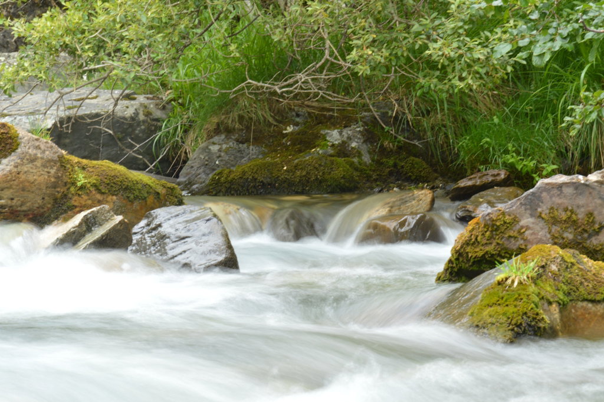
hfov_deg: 13.1
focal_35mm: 158
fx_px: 2640
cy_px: 201
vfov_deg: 8.7
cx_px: 302
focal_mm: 105
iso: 100
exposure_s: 1/1.6
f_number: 22
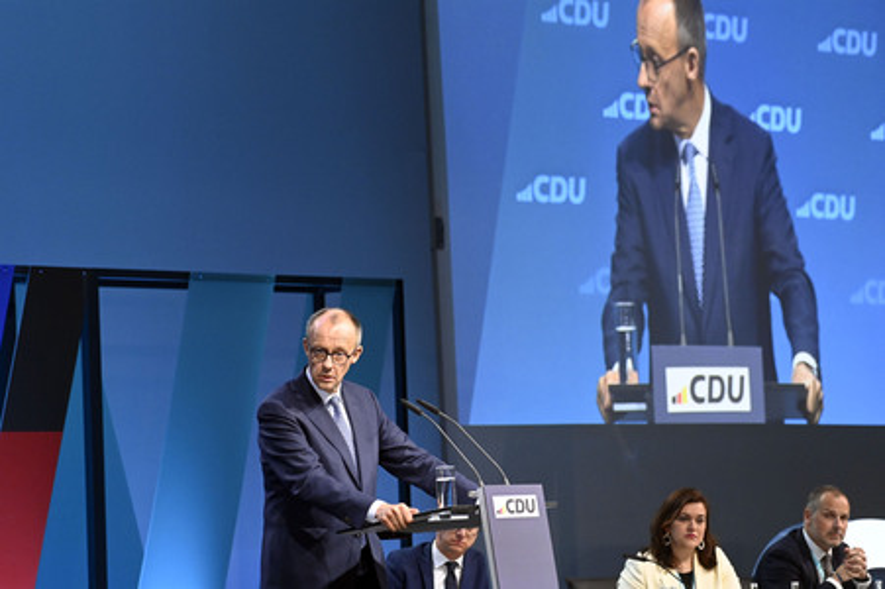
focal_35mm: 200
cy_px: 294
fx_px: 4913
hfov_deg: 10.3
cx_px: 442
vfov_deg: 6.9
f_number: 5.6
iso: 8000
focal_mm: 200
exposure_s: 1/500
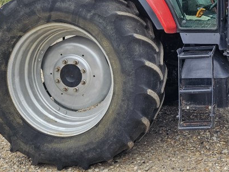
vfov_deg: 24.5
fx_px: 384
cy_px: 15
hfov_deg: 30.4
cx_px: 240
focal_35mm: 58
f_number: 1.8
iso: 40
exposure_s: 1/180
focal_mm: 5.4
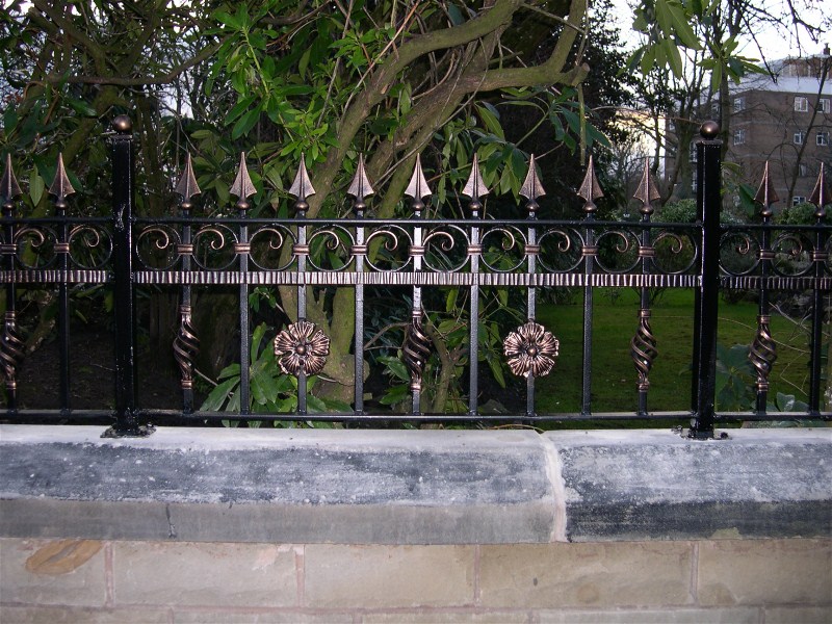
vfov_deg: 37.7
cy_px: 312
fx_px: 913
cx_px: 416
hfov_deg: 49.0
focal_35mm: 38
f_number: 2.8
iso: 124
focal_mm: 8
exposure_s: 1/60
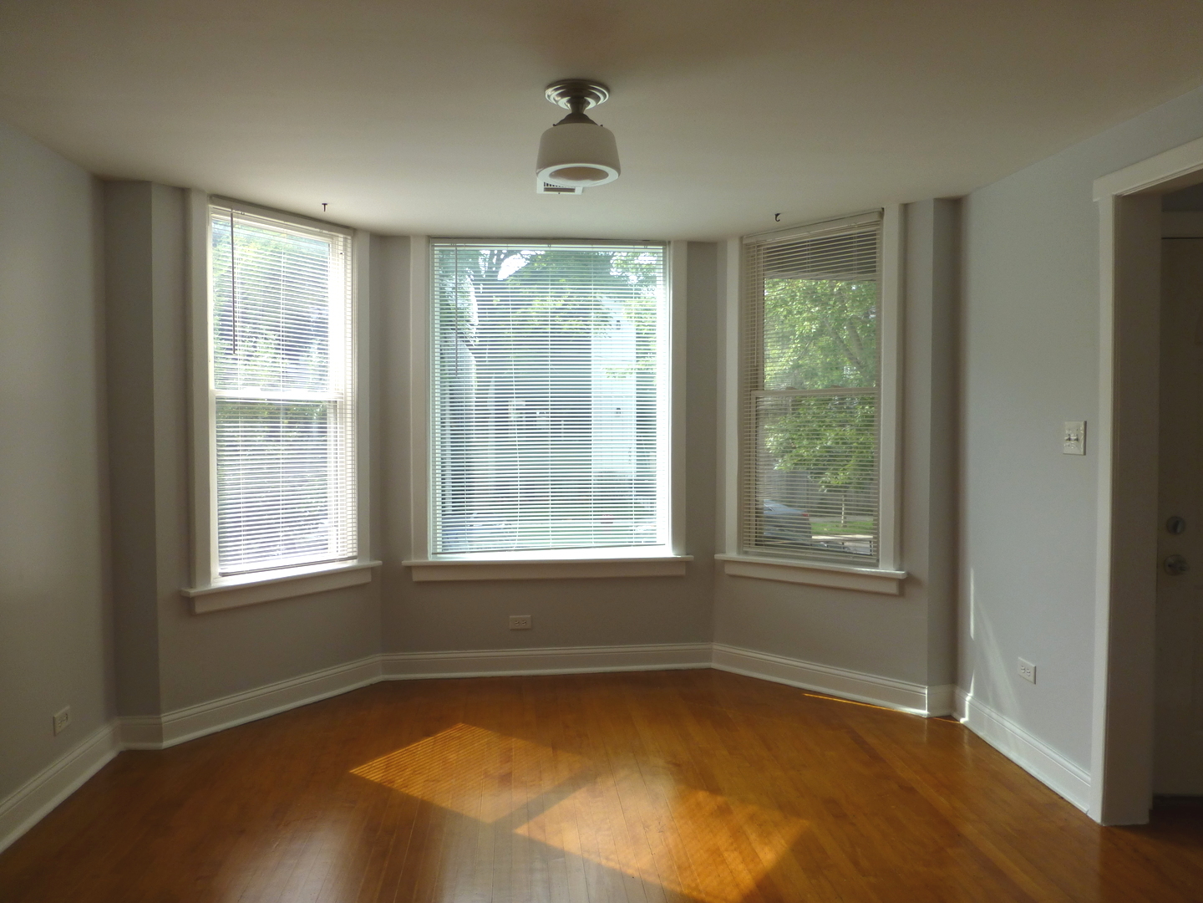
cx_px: 602
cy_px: 452
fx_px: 834
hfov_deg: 71.6
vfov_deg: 56.8
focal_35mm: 24
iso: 100
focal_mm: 4.3
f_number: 3.3
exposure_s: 1/200
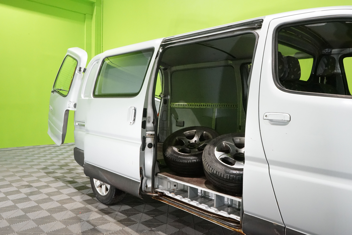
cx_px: 176
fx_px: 274
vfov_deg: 46.4
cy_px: 118
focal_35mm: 28
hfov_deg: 65.5
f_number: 20
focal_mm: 28
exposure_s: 1/15
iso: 6400
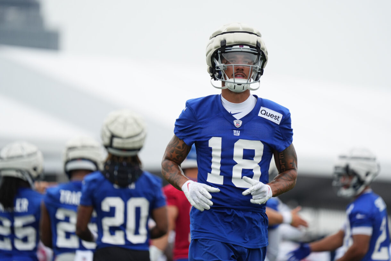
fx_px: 6515
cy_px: 130
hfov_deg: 3.4
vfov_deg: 2.3
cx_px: 196
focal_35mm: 600
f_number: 6.3
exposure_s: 1/1600
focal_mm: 600
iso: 1250
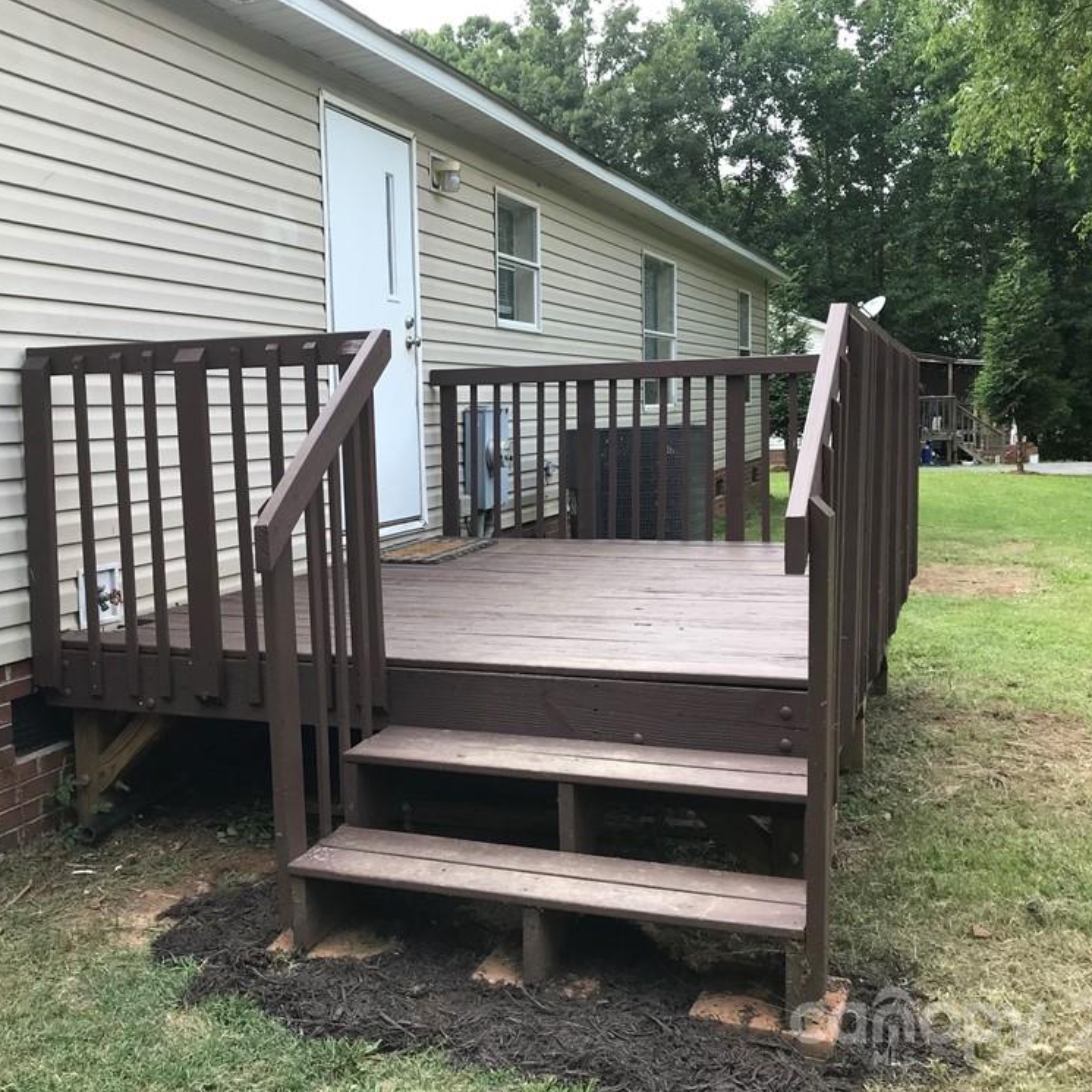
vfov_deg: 48.4
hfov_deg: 48.3
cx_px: 475
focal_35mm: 34
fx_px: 1213
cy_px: 532
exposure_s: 1/354
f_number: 1.8
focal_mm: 3.99
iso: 20
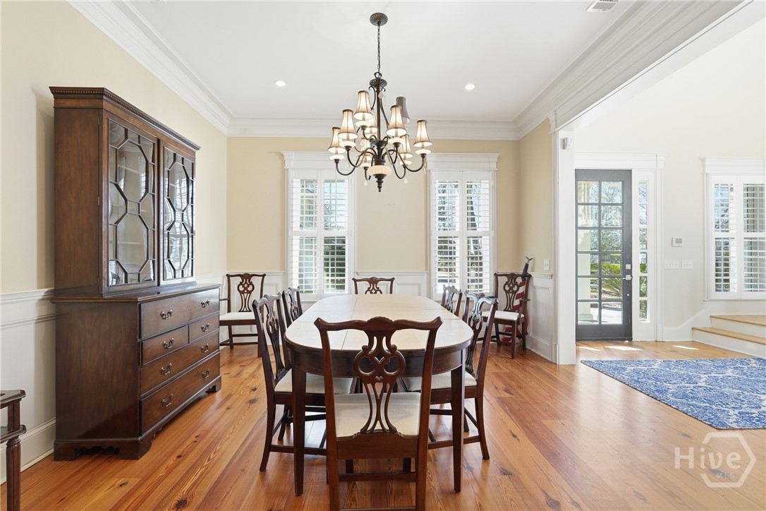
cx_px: 383
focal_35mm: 16
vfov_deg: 73.7
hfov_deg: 96.7
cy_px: 256
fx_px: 340
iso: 320
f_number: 9
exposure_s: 1/160
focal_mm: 16
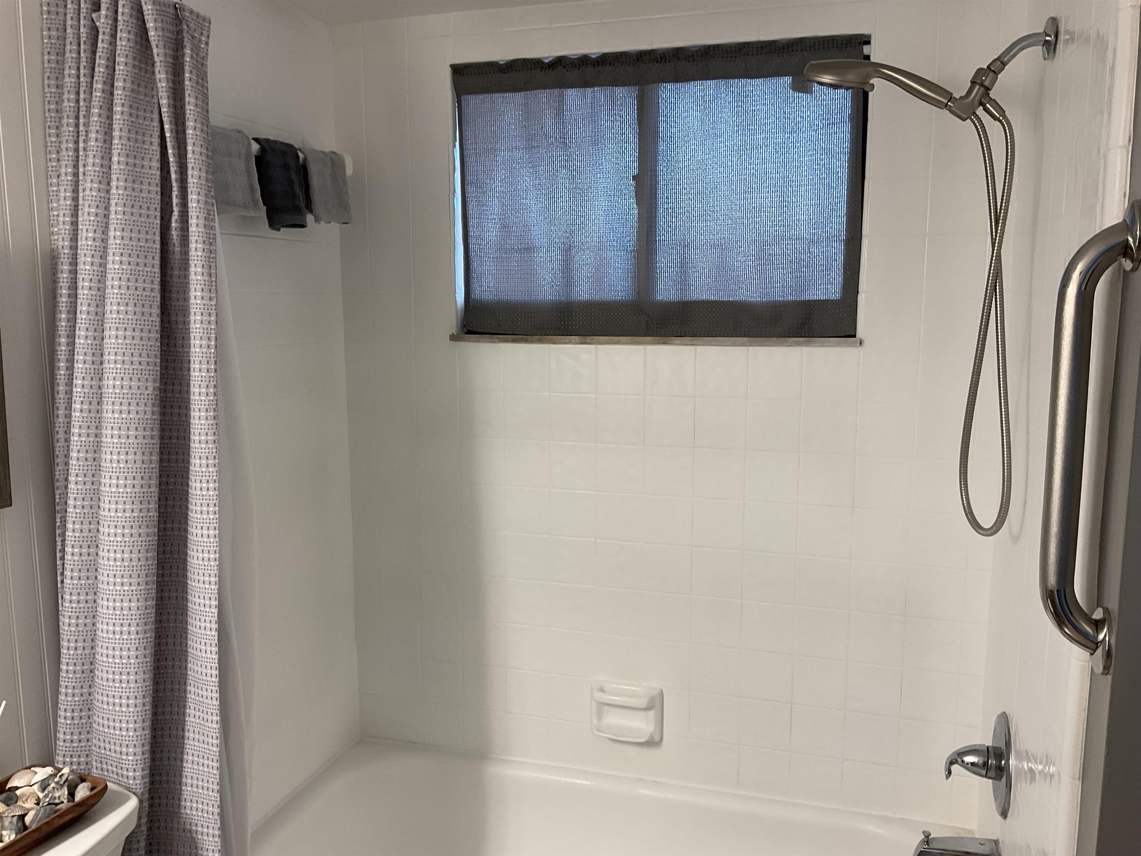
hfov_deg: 61.7
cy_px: 428
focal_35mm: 29
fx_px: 956
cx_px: 570
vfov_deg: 48.2
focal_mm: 3
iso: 40
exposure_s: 1/60
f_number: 1.8
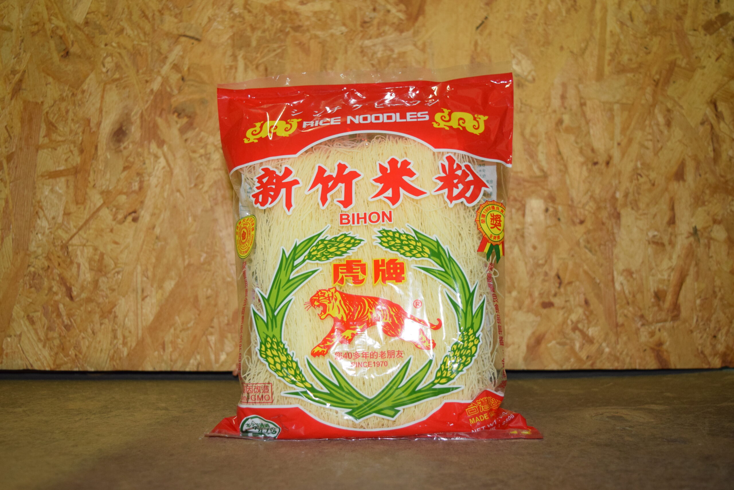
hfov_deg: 53.1
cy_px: 245
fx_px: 734
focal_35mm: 36
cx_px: 367
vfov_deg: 36.9
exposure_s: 1/60
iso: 1250
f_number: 4.5
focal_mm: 24
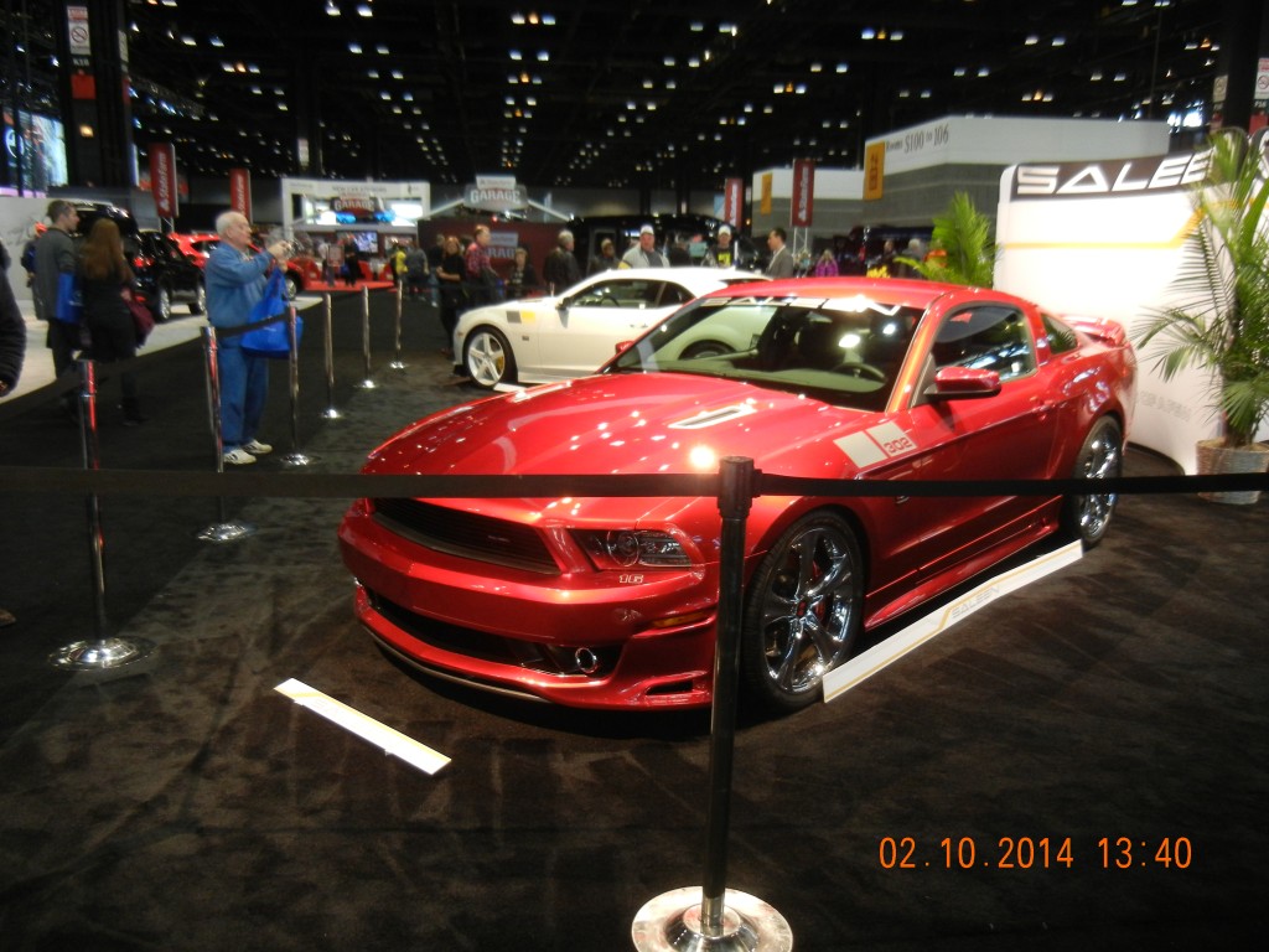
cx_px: 634
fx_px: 1100
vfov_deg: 46.8
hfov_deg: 60.0
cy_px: 476
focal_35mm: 30
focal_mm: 5.4
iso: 400
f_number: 3.5
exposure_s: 1/52.2
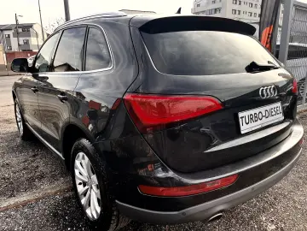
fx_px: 231
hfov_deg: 67.3
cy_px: 116
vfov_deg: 53.1
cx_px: 154
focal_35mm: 26
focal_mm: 5.1
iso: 50
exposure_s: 1/608
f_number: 1.6
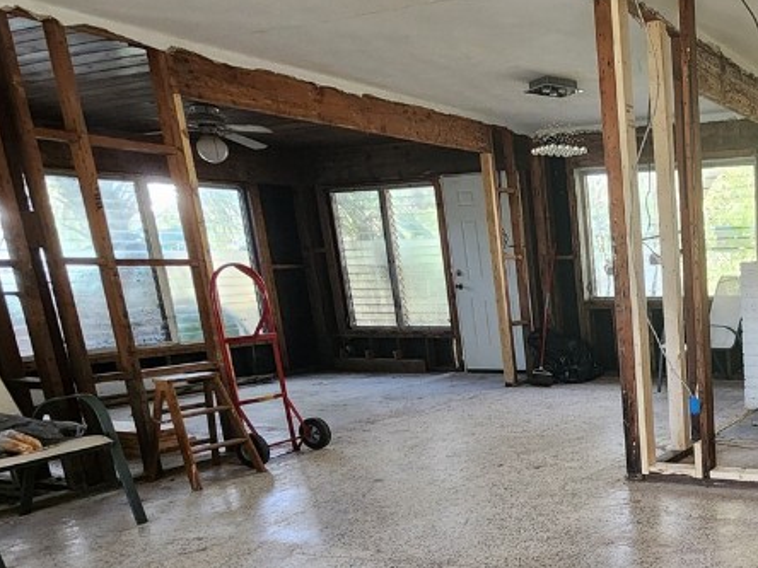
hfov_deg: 47.7
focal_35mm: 30
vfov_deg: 45.4
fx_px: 657
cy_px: 416
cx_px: 785
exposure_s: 1/40
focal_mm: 2.2
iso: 400
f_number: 2.2
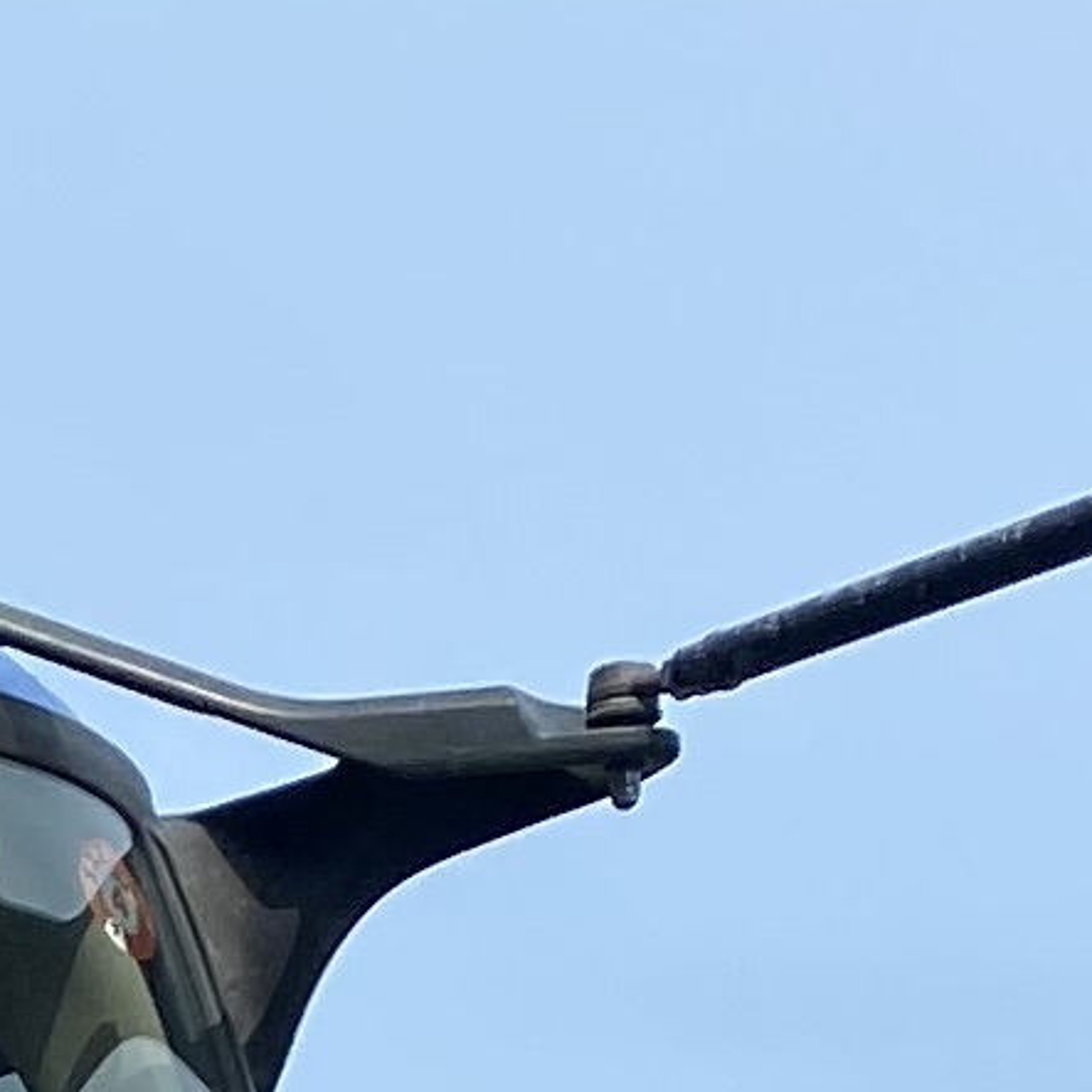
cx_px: -2670
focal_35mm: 209
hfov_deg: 7.1
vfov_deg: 7.7
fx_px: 7459
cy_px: 2751
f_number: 1.8
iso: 32
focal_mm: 4.25
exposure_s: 1/2688
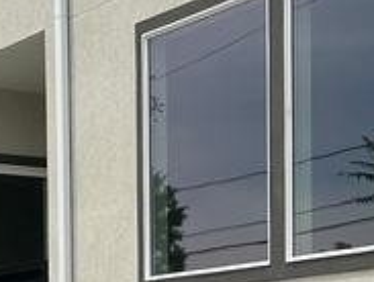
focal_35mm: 134
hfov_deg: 14.7
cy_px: 405
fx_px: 1451
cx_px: 166
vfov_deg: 10.8
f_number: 1.78
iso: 80
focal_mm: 6.86
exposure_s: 1/7042
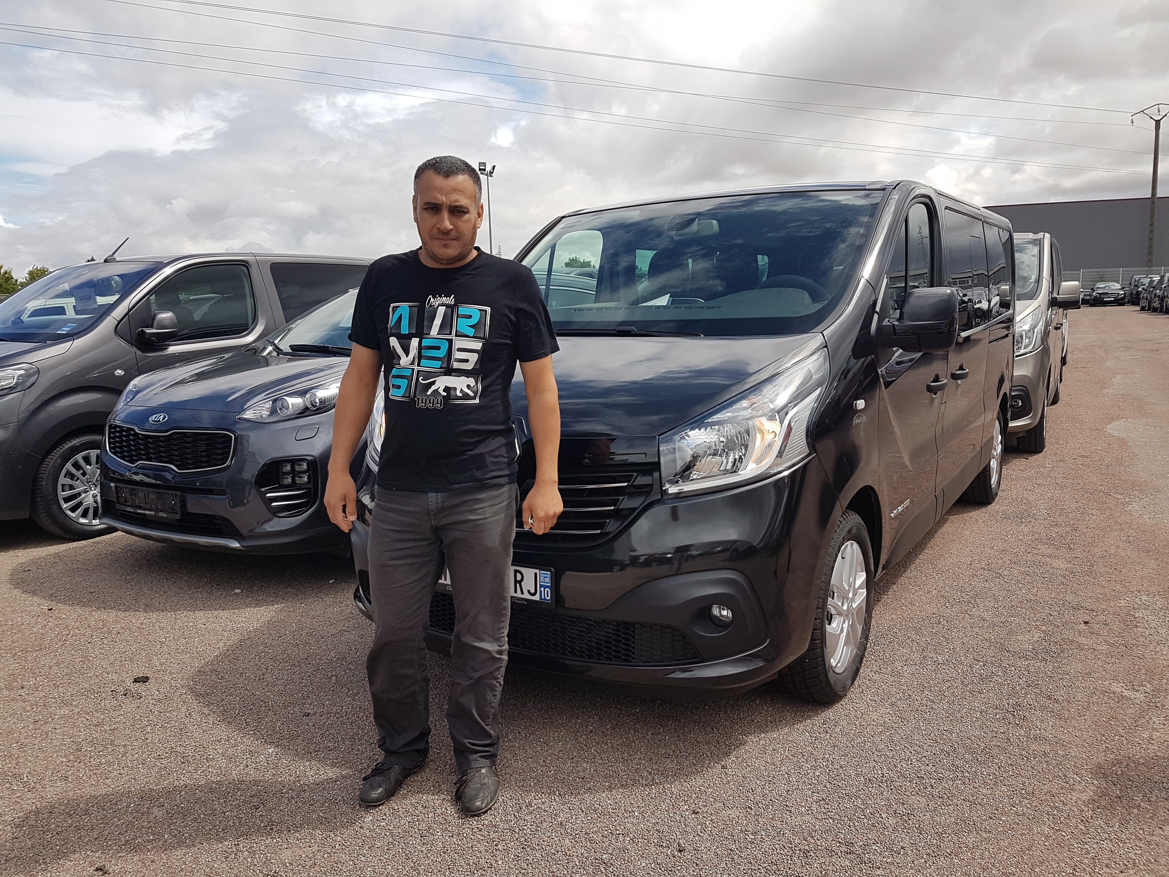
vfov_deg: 53.1
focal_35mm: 26
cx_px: 584
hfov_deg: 67.3
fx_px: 878
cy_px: 438
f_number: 1.7
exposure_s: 1/2064
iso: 40
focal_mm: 4.2
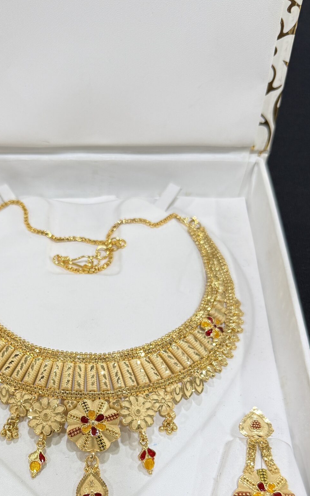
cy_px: 365
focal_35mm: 42
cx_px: 79
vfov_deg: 45.7
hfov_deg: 30.1
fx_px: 568
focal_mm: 6.76
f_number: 1.78
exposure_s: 1/100
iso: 100
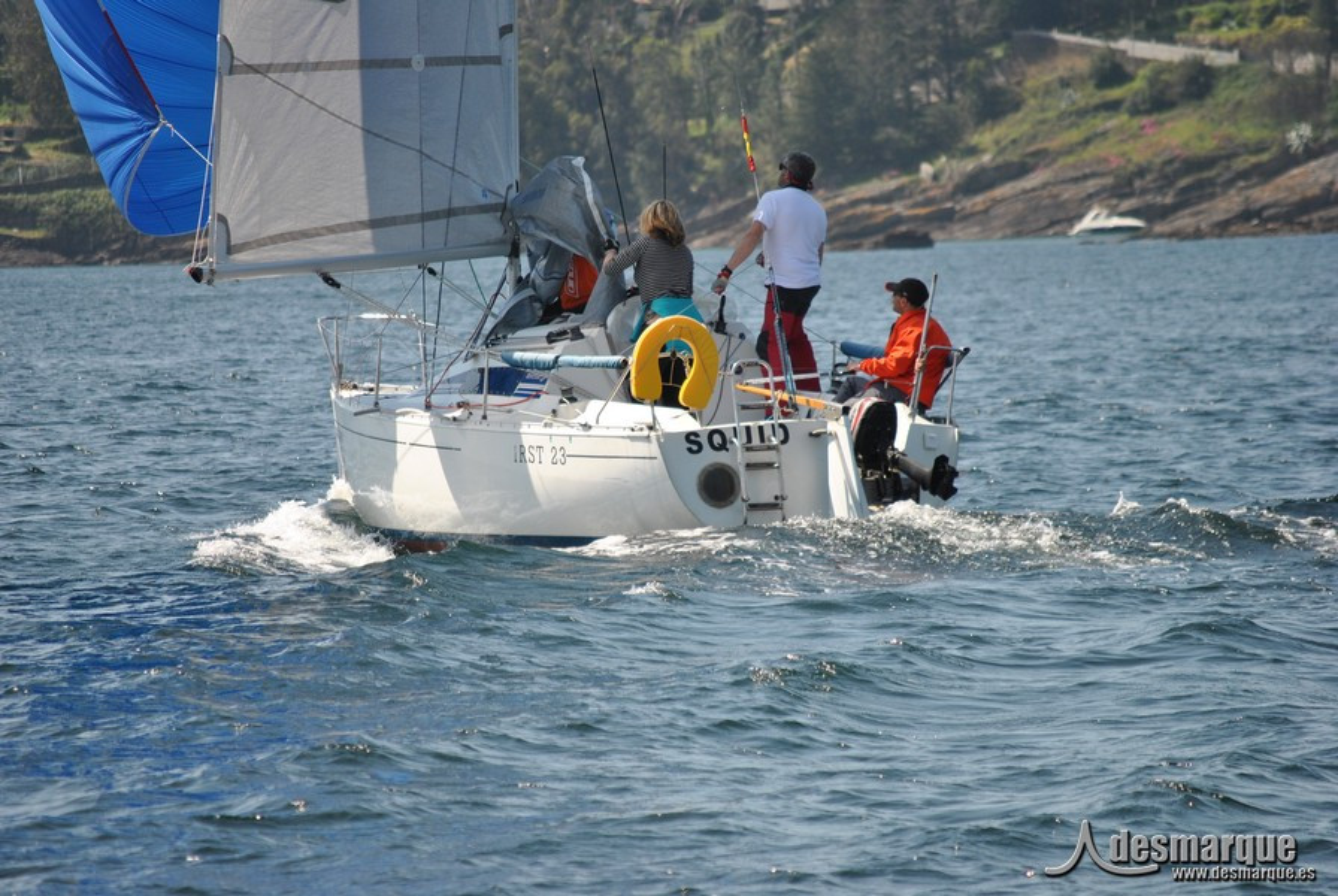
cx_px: 669
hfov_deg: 7.6
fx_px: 10048
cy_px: 448
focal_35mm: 270
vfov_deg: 5.1
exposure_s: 1/800
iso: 200
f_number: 5.6
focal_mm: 180
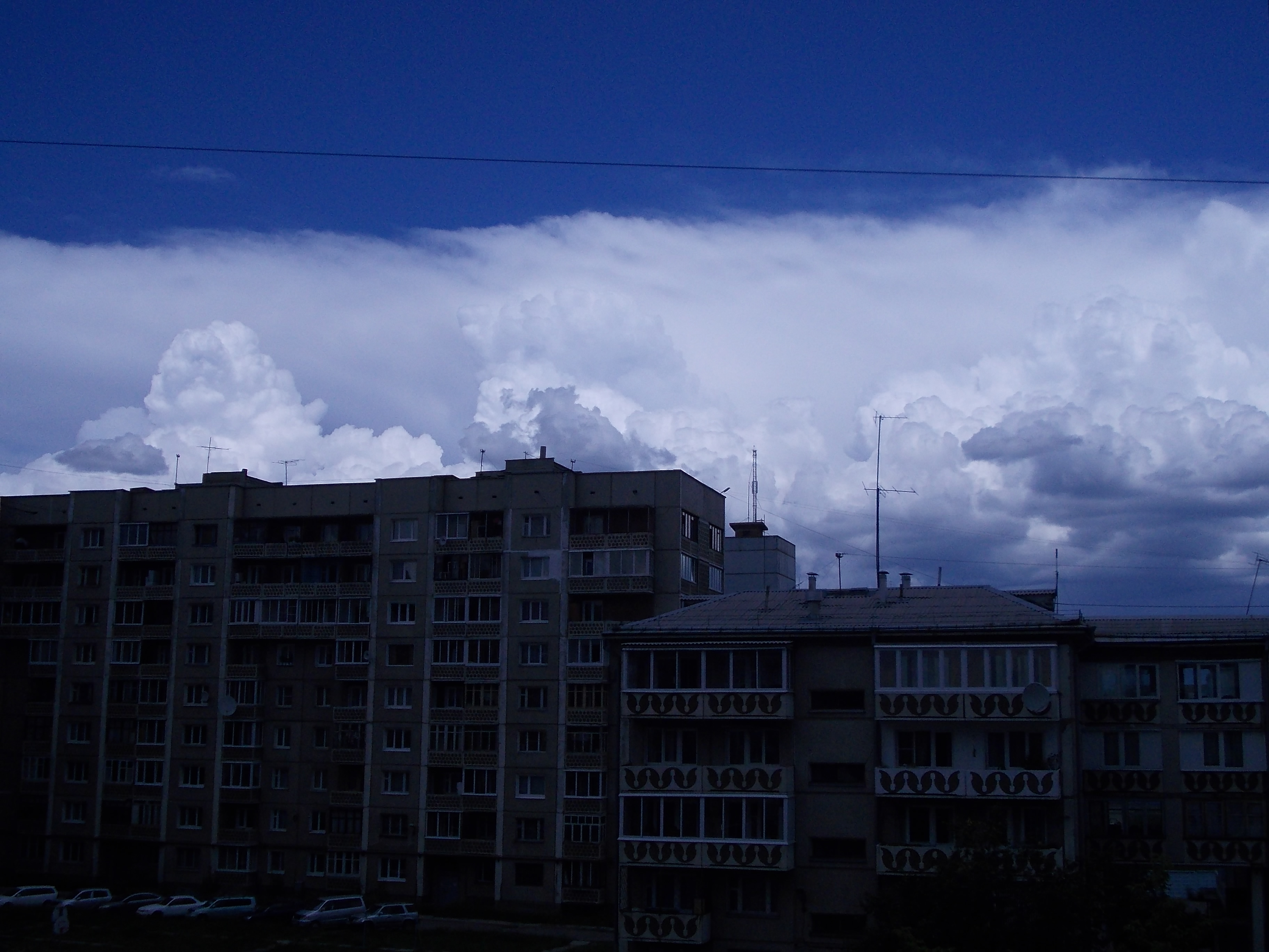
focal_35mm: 43
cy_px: 476
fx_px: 1576
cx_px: 634
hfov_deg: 43.9
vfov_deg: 33.6
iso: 80
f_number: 6.5
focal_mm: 6.1
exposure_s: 1/1000
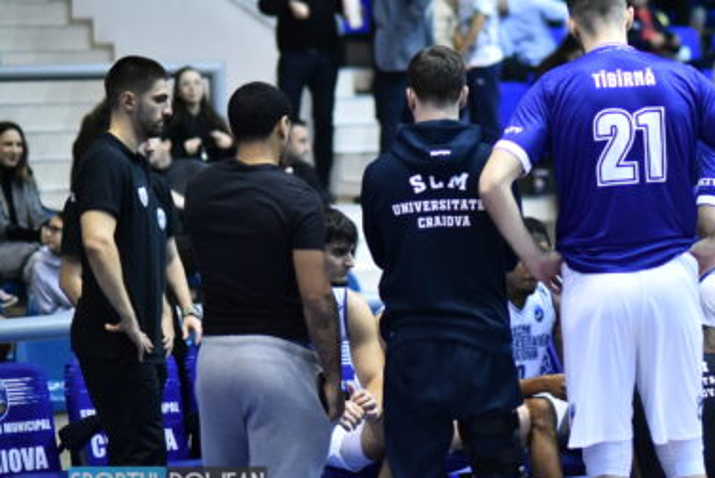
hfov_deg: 13.0
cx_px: 656
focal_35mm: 157
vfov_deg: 8.8
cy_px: 153
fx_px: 3120
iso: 5000
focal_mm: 85
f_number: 1.8
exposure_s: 1/1250
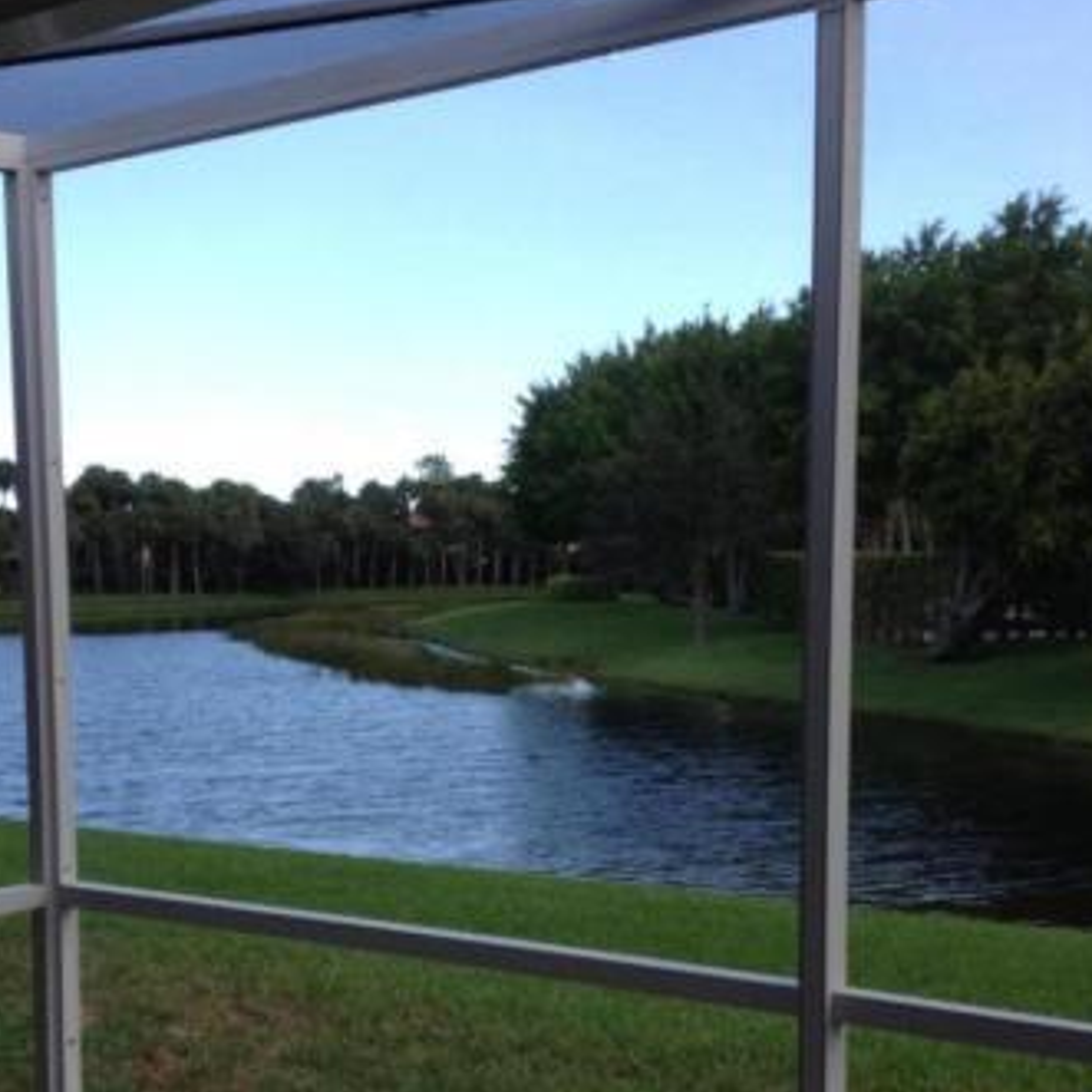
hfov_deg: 30.4
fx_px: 1999
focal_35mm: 56
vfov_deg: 30.2
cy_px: 765
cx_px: 399
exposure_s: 1/307
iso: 50
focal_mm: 4.28
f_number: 2.4
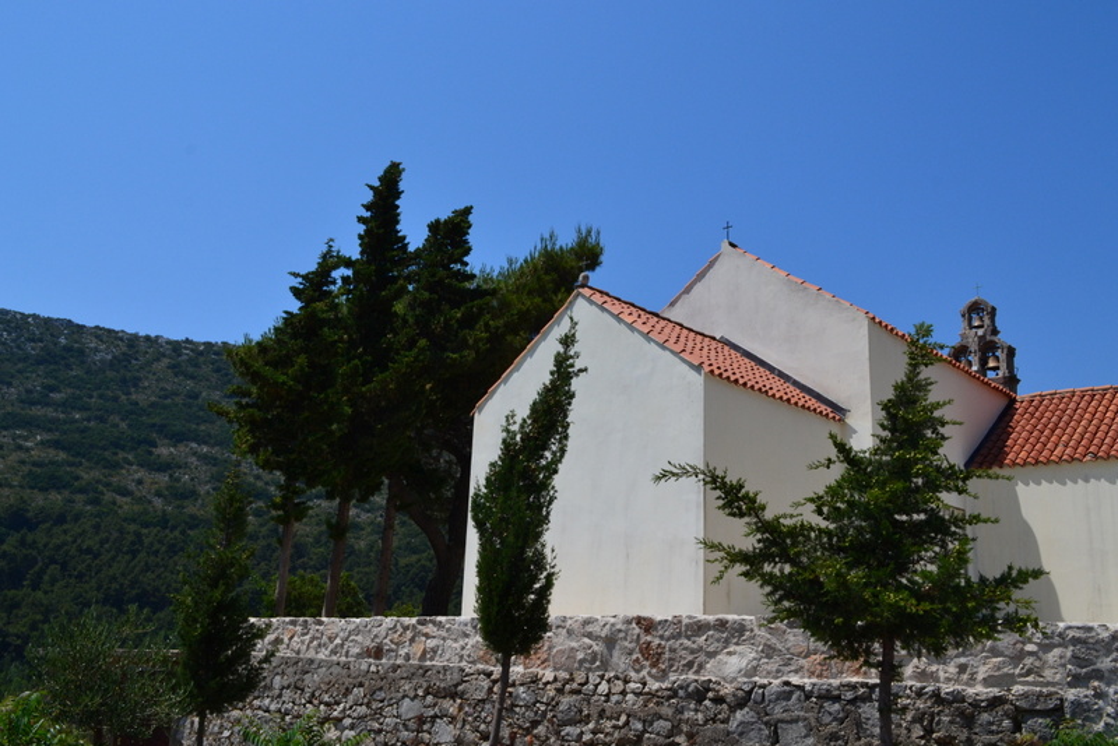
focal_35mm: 33
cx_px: 559
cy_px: 373
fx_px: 1025
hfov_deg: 57.2
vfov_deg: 40.0
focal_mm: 22
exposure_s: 1/500
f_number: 11
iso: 360
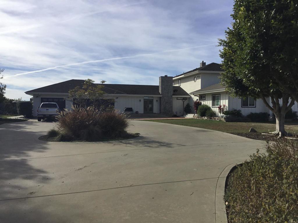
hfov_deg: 58.4
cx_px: 149
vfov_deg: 45.4
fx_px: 267
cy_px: 112
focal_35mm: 31
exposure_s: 1/3021
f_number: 2.4
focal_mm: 3.3
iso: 25
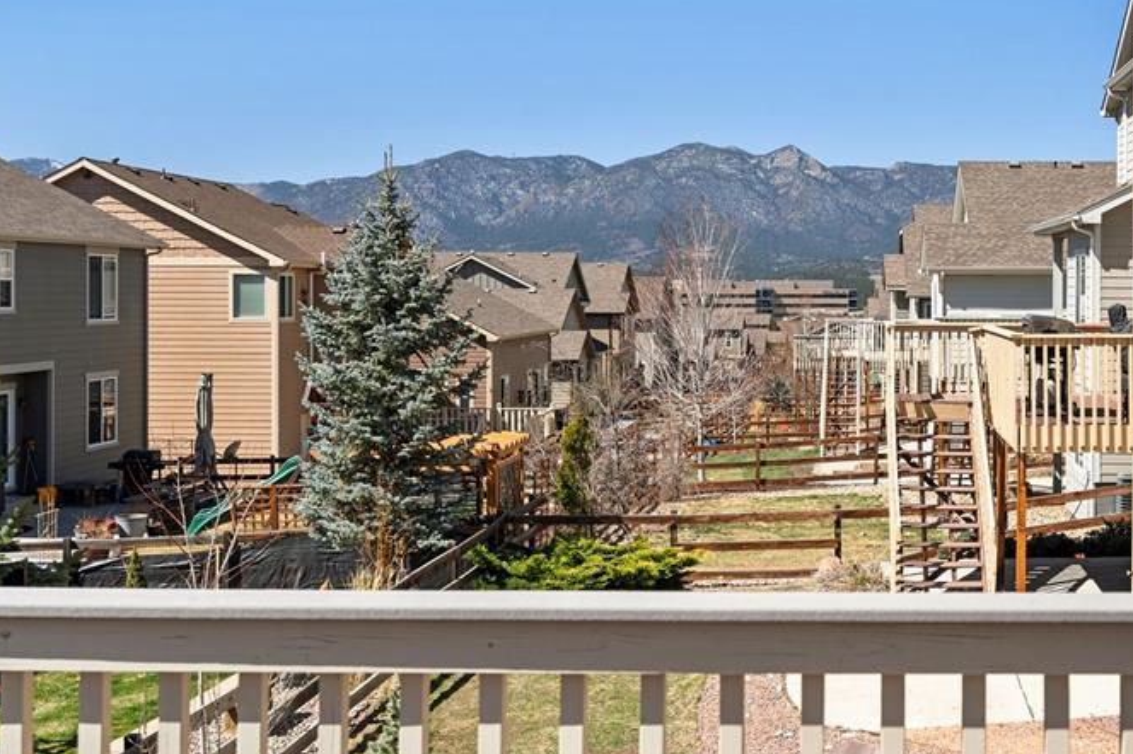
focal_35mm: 54
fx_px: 1699
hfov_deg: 36.2
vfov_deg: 25.0
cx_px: 829
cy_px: 302
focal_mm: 35
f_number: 5.6
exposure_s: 1/200
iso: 100
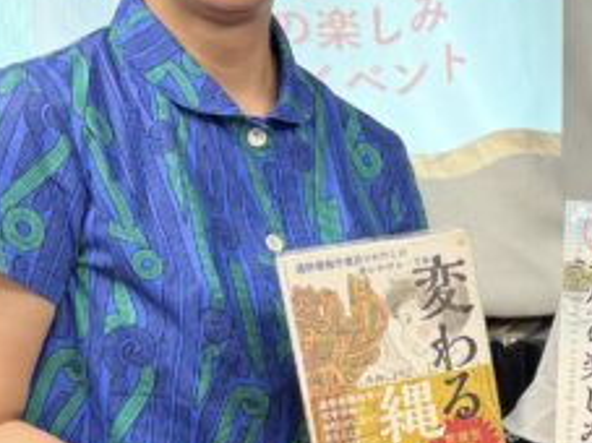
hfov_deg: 20.3
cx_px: 520
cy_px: 463
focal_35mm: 95
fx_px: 1624
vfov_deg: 15.2
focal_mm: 6.76
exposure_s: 1/60
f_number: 1.78
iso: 125
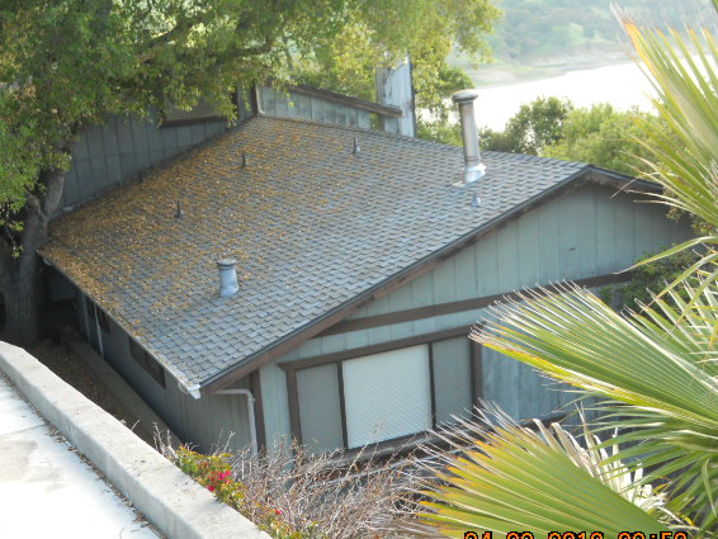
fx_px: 1079
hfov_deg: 36.8
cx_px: 315
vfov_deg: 28.0
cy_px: 303
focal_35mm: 52
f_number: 3.4
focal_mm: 8.3
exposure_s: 1/250
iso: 320
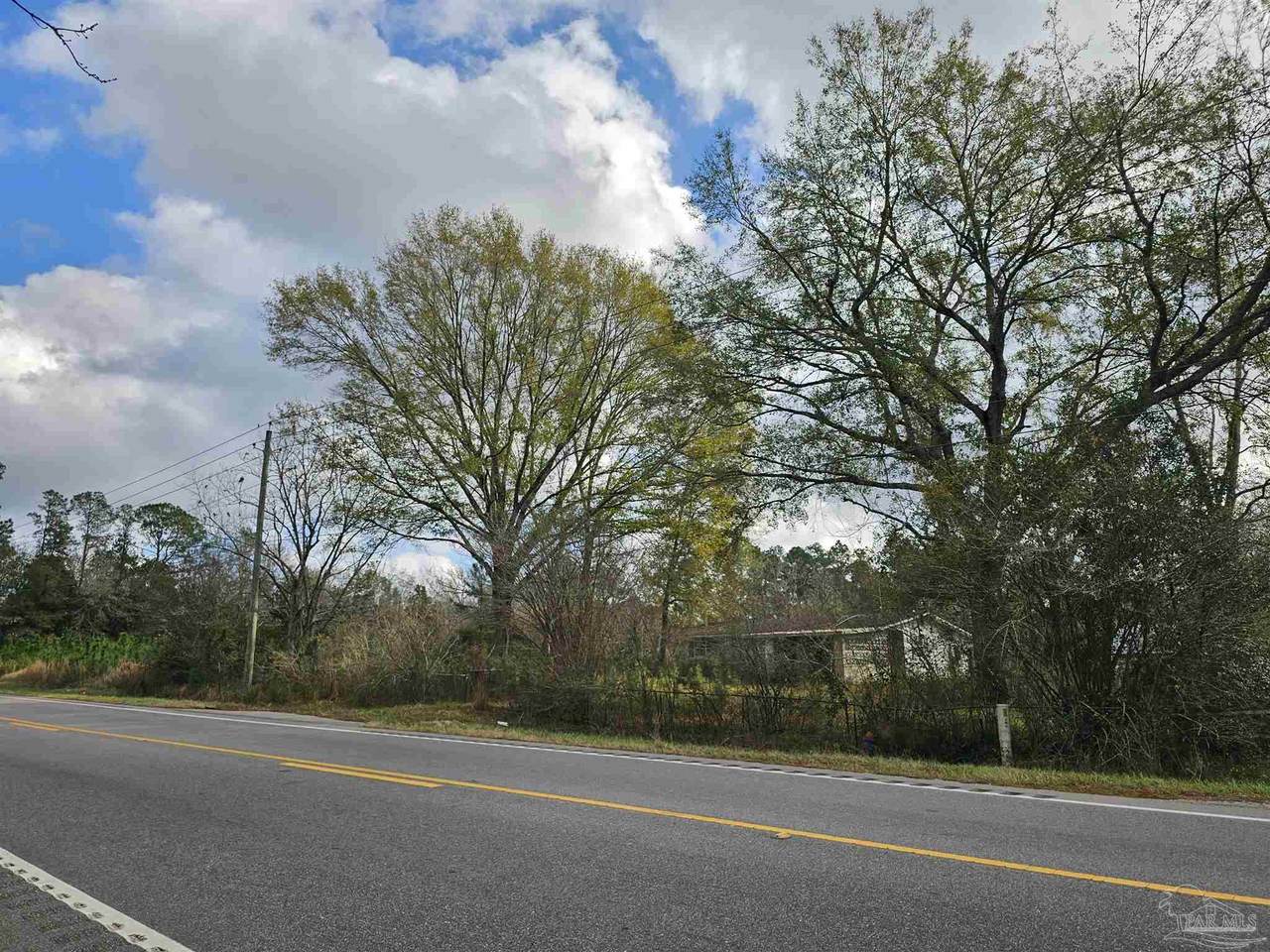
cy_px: 476
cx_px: 635
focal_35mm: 23
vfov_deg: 58.9
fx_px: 844
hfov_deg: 73.9
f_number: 1.7
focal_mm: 6.3
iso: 10
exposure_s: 1/559
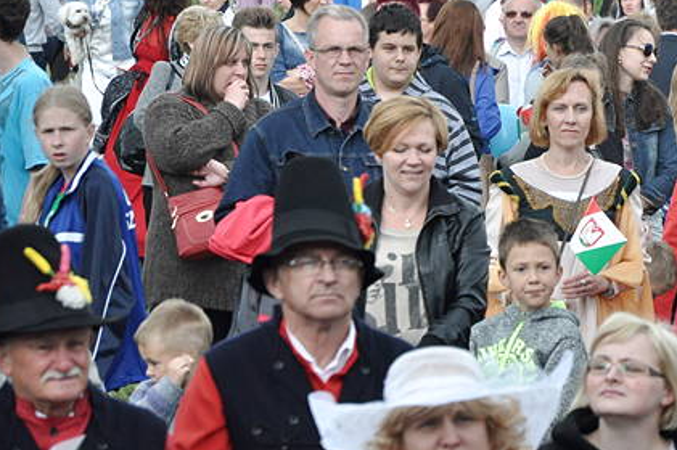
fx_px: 5976
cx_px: 667
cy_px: 200
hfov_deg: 6.5
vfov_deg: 4.3
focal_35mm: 318
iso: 1250
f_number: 7.1
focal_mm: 105
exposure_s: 1/800
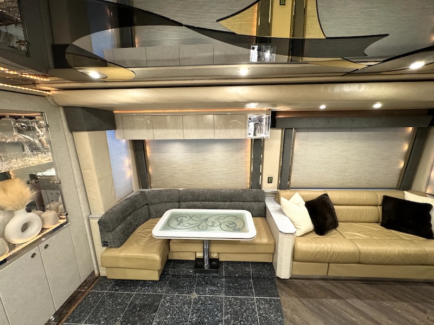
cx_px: 217
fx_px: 176
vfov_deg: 85.7
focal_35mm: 14
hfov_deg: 102.1
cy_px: 162
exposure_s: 1/60
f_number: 2.2
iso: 800
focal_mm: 2.22
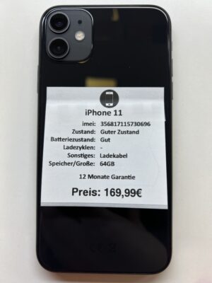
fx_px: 212
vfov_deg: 67.3
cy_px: 142
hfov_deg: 53.1
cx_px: 106
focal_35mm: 26
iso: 40
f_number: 1.5
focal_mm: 5.7
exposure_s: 1/212
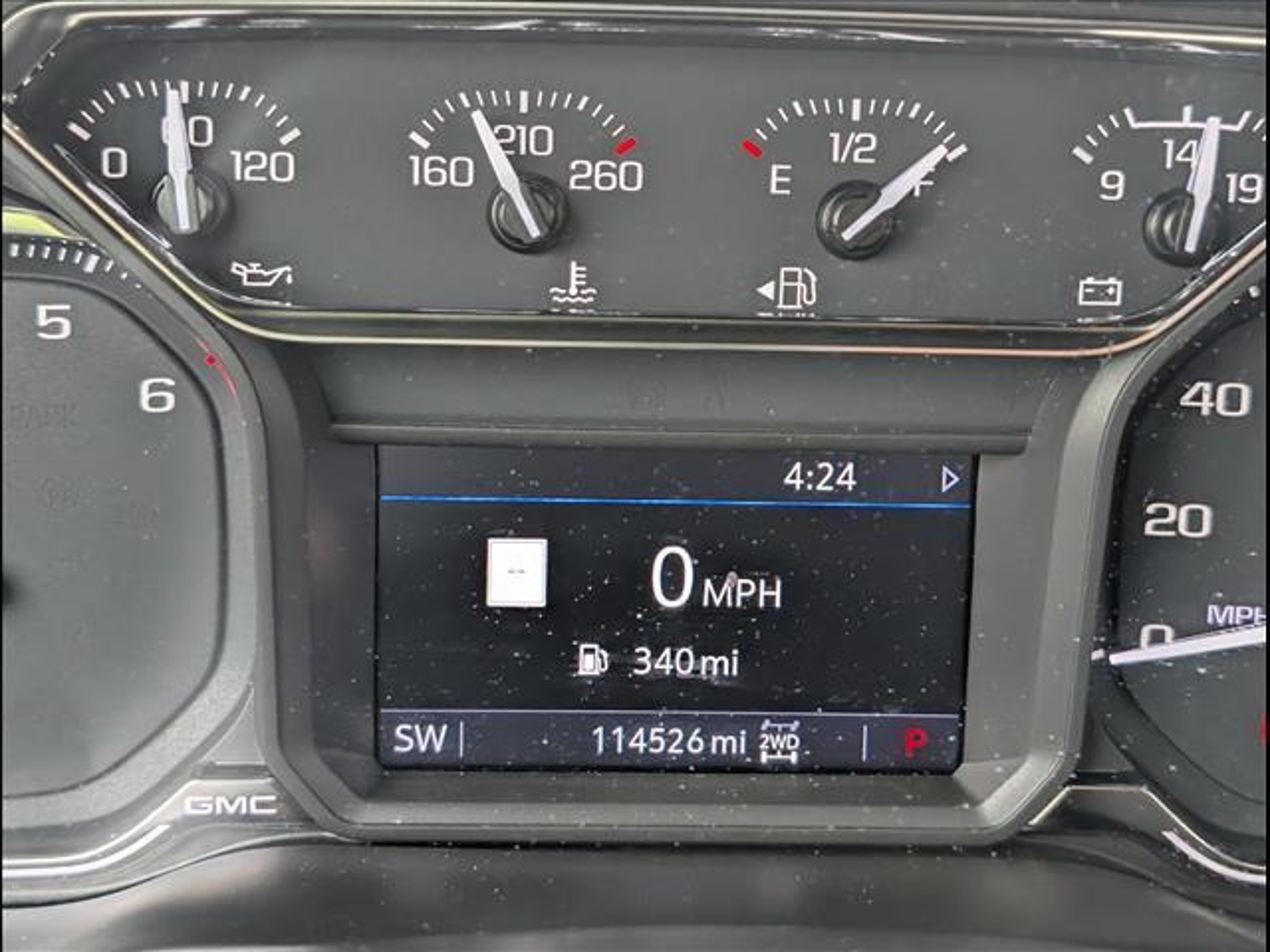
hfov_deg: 38.9
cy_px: 476
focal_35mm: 49
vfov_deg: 29.7
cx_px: 635
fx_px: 1798
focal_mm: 6.9
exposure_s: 1/455
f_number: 1.68
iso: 562
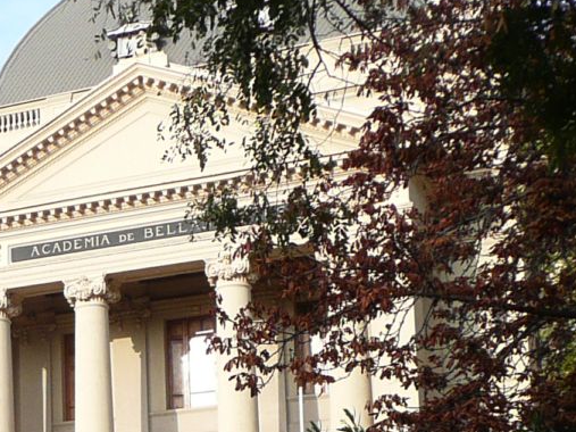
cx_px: -91
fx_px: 1713
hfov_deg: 18.2
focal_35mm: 103
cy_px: 531
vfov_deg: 13.9
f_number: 3.3
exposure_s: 1/320
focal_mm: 4.6
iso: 100
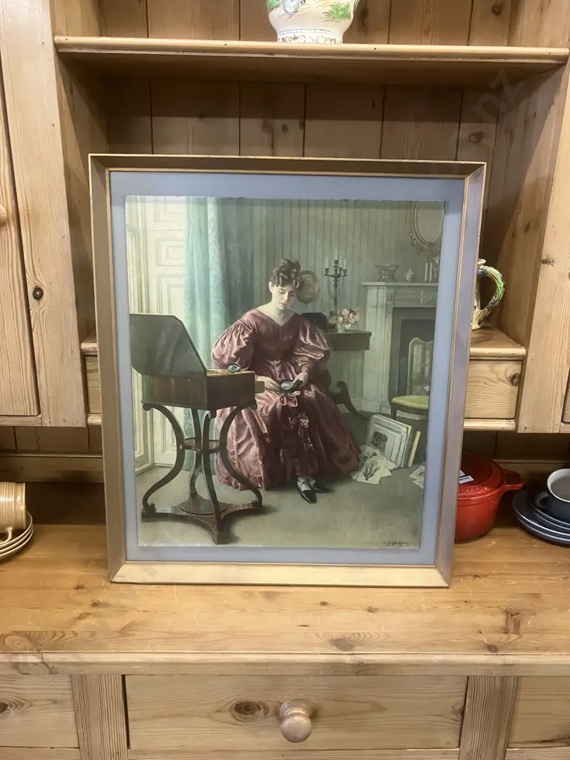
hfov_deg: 49.7
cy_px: 380
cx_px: 285
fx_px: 615
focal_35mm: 28
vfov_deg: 63.4
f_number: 1.8
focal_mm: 3.99
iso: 250
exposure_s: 1/50
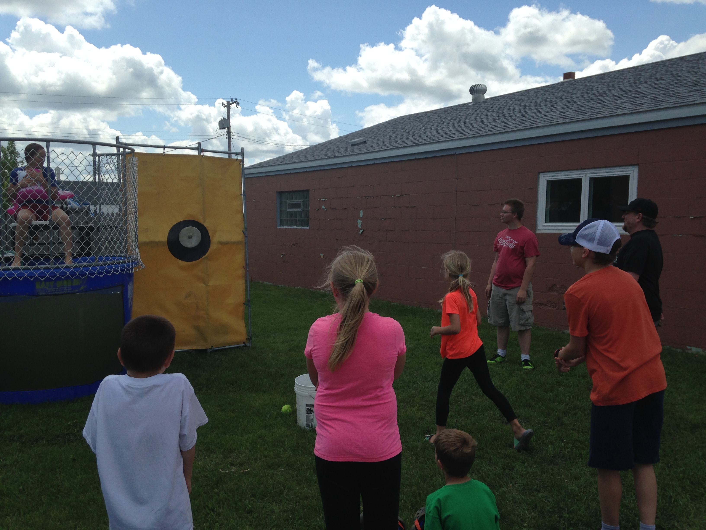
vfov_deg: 42.9
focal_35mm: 33
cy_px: 265
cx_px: 353
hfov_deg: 55.4
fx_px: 673
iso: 50
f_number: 2.4
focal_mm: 4.12
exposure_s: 1/1938
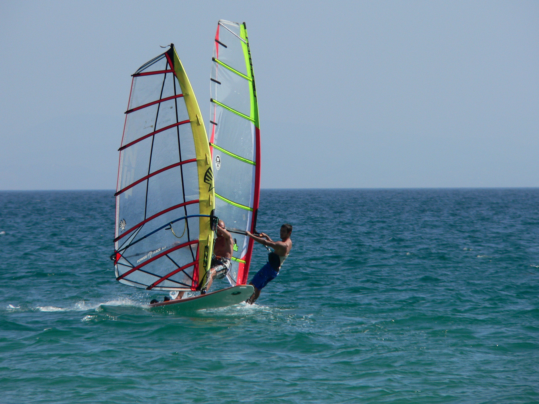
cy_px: 202
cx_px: 270
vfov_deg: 3.4
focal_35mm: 432
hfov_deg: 4.6
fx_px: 6727
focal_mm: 72
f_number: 4.6
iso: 80
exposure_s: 1/1000
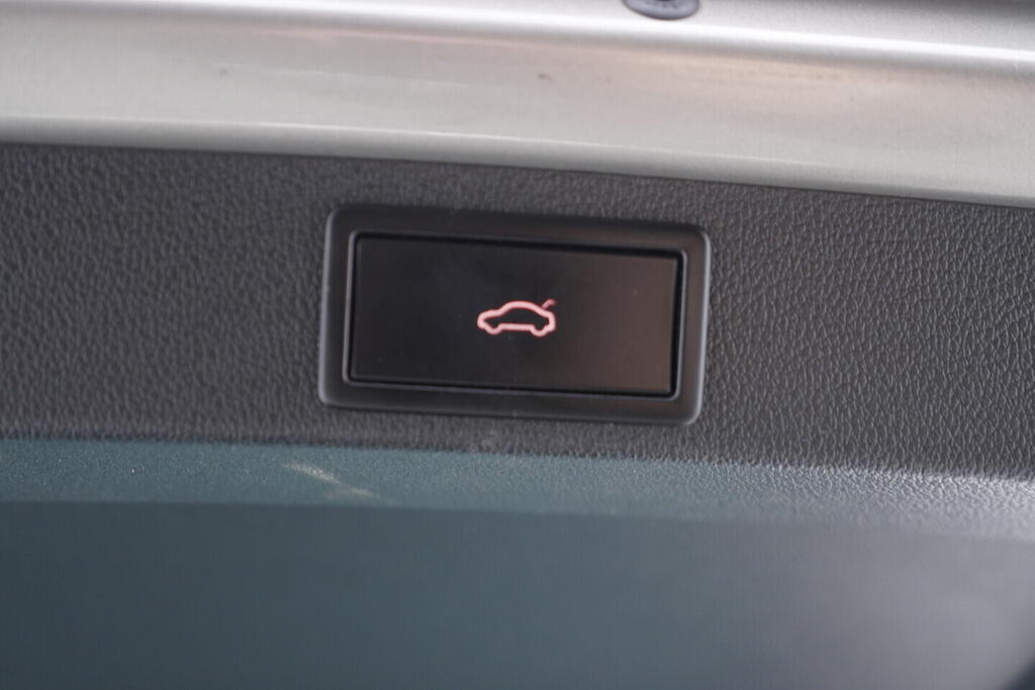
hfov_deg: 53.1
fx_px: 1035
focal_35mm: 36
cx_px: 518
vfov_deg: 36.9
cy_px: 345
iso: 400
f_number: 2.8
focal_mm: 24
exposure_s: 1/40
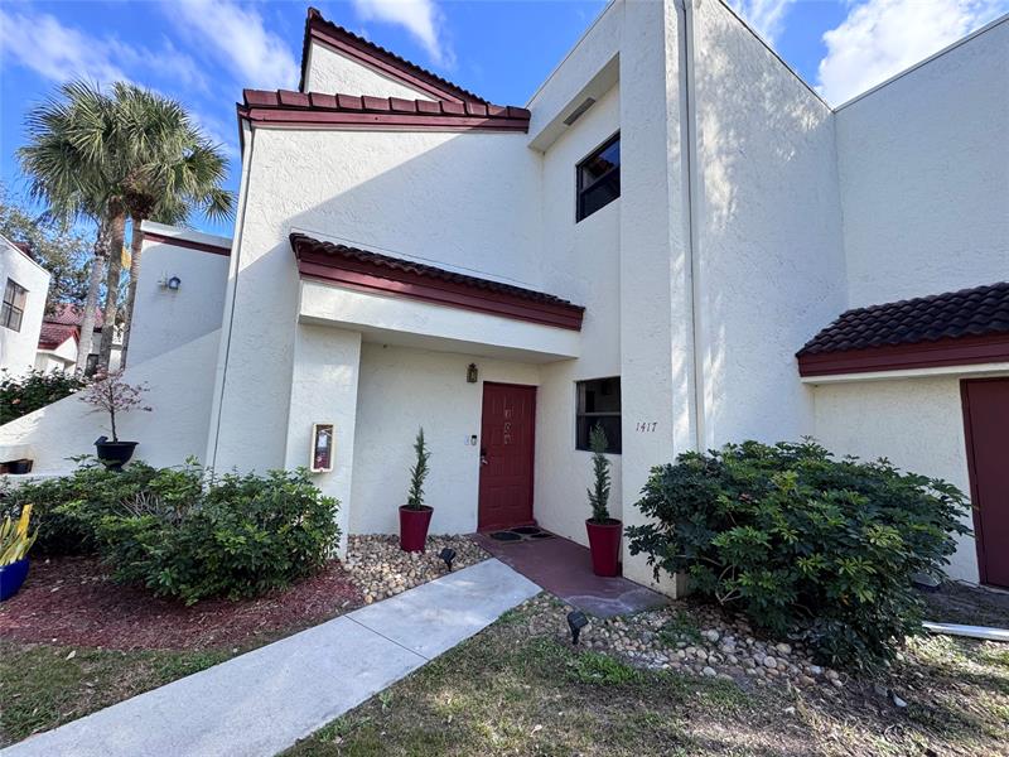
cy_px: 378
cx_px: 504
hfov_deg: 102.1
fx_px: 408
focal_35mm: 14
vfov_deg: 85.7
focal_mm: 2.22
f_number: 2.2
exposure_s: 1/440
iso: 40
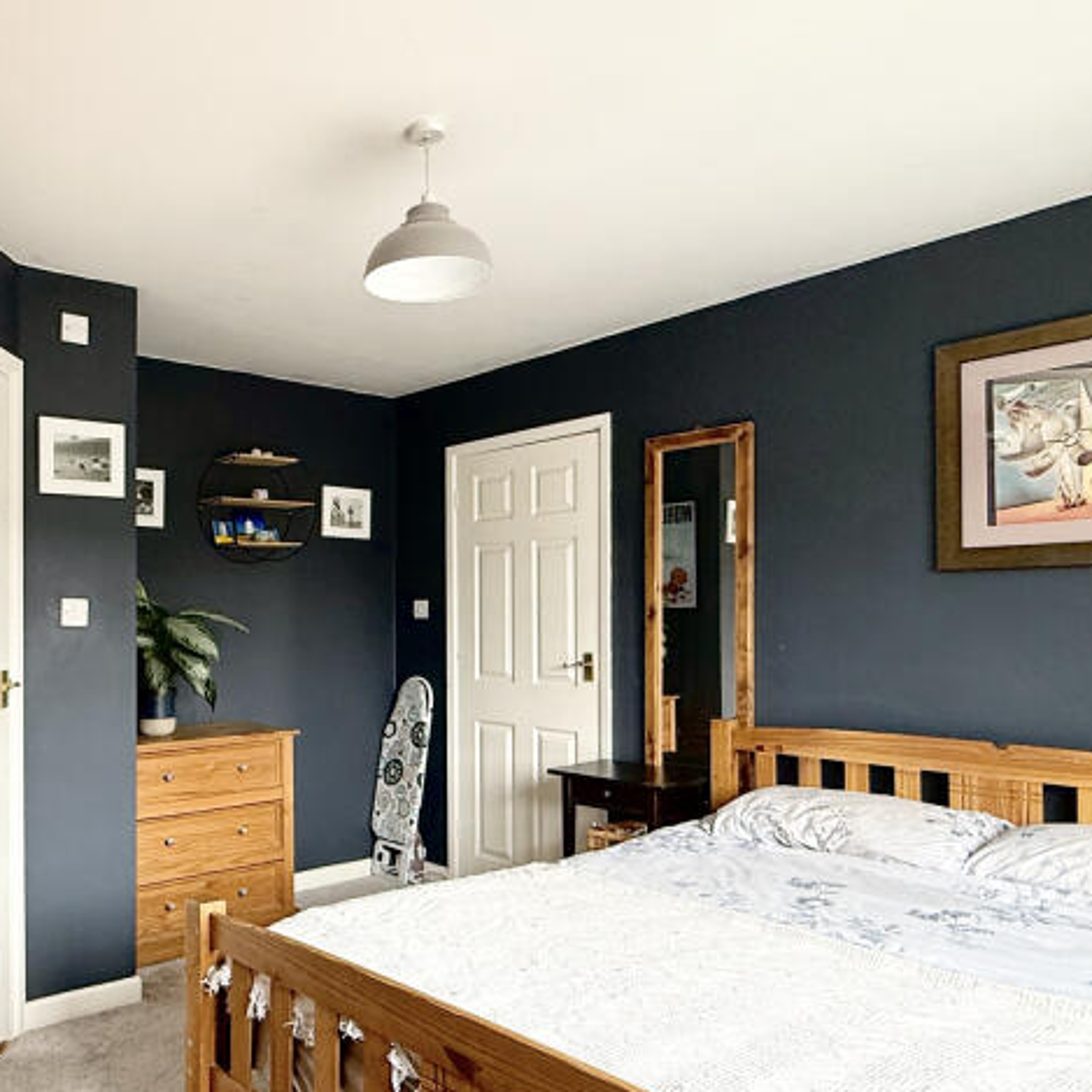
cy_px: 615
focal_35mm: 27
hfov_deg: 56.1
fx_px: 964
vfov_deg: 58.9
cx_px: 270
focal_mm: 2.22
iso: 250
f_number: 2.2
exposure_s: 1/50
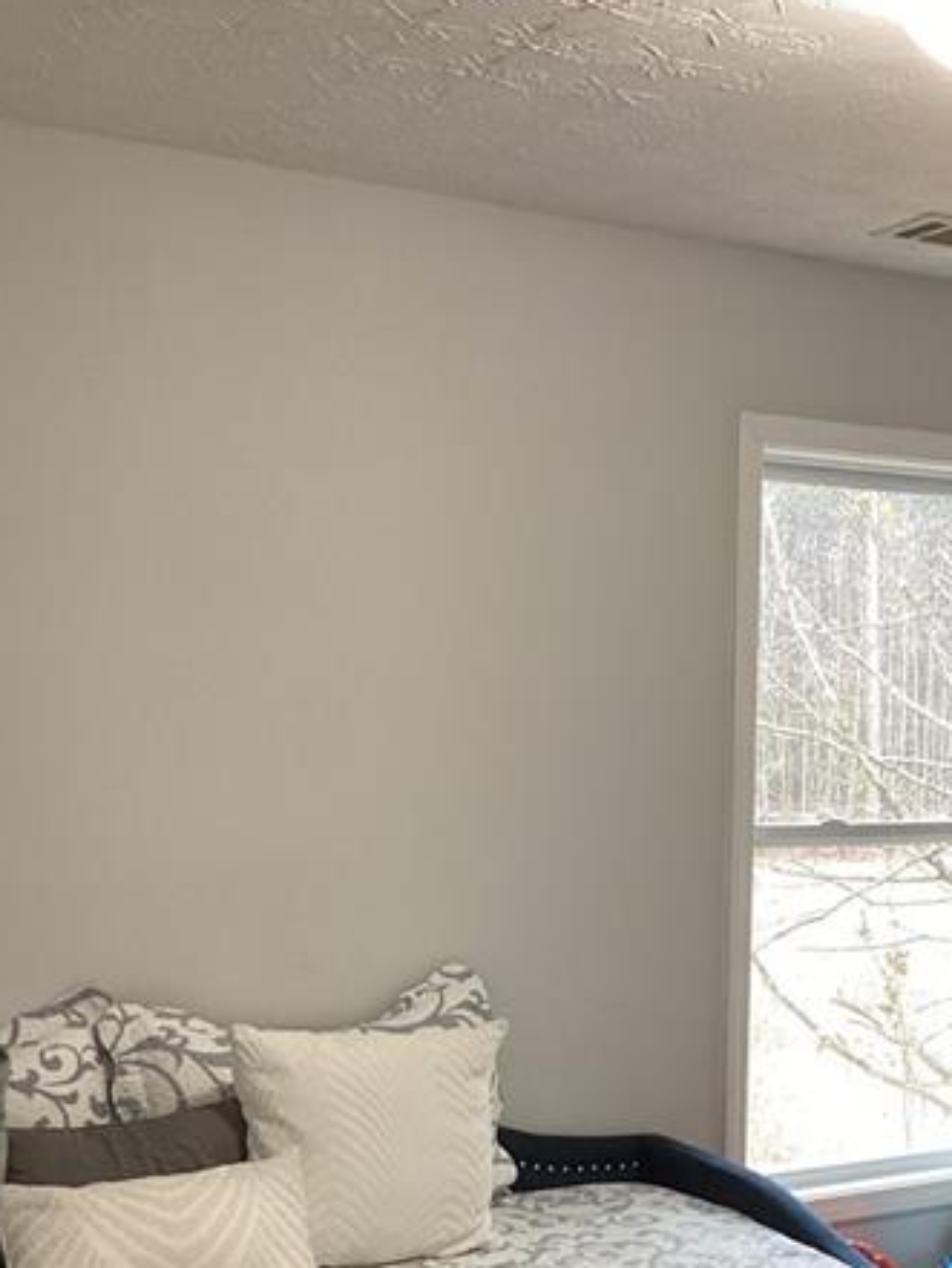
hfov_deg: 26.6
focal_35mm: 54
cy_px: 929
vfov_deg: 34.9
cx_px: 745
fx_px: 1979
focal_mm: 3.3
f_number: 2.4
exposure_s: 1/60
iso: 100
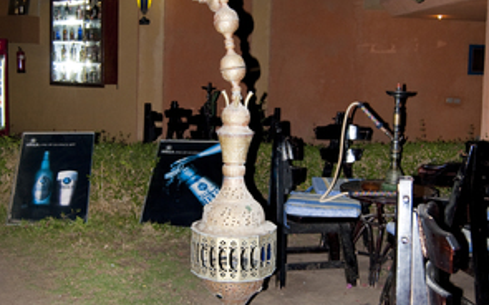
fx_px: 559
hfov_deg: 47.2
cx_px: 243
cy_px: 136
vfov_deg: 30.5
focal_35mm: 42
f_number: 4
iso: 100
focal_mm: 18
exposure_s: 1/100
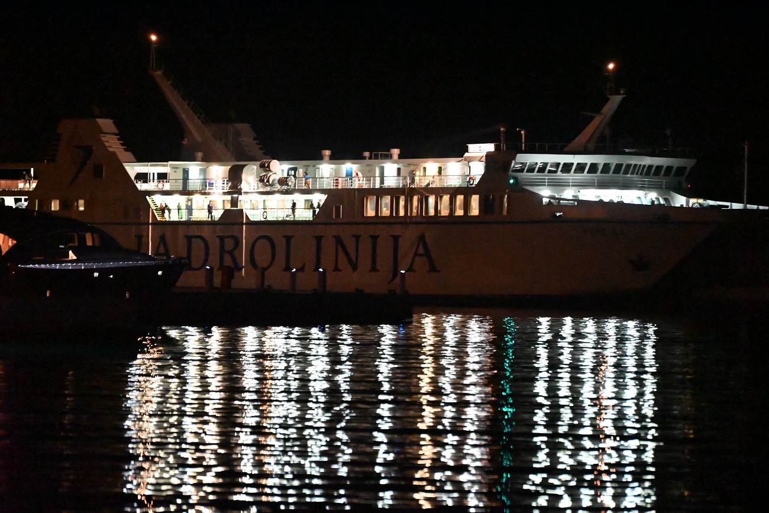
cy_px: 256
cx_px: 384
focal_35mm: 250
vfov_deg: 5.5
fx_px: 5340
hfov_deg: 8.2
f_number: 5.6
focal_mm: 250
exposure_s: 1/80
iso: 25600
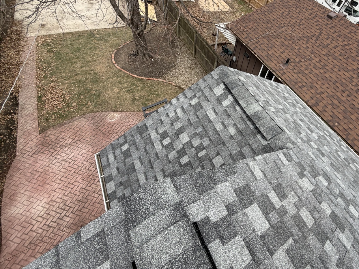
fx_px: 187
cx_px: 227
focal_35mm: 18
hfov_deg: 85.9
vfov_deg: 70.9
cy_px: 109
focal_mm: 2.22
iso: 40
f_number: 2.2
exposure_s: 1/151
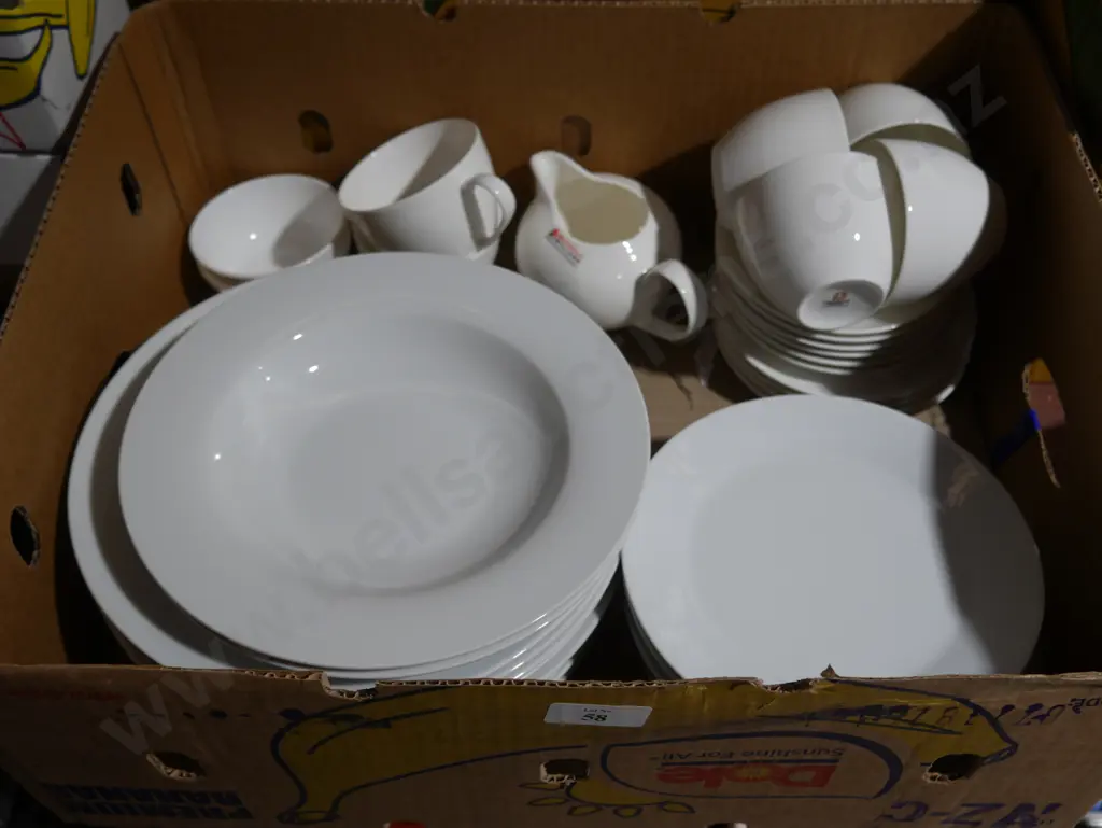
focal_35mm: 36
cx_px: 551
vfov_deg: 39.7
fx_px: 1147
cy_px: 414
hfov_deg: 51.3
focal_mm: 18
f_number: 4
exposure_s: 1/60
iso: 200
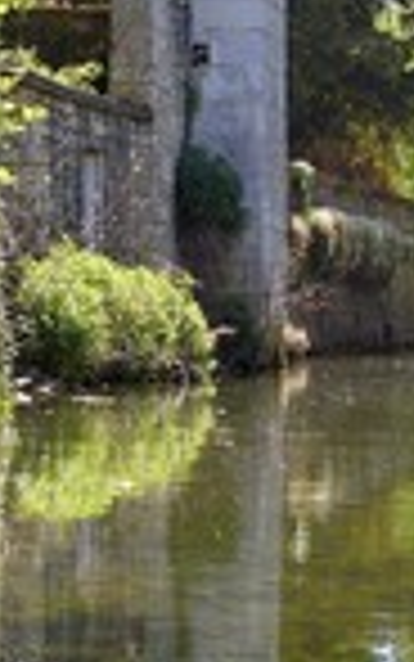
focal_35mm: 175
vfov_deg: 12.0
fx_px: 3156
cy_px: 293
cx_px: 358
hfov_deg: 7.5
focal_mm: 60
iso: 200
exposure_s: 1/160
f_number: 9
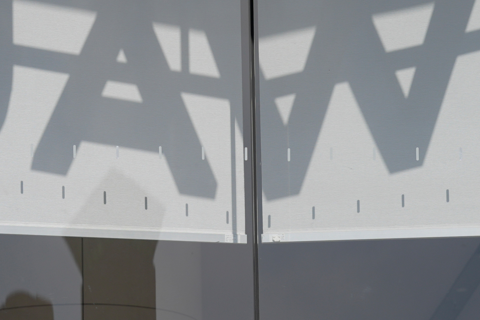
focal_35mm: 506
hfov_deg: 4.1
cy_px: 67
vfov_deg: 2.7
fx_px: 6747
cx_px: 225
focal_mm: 160
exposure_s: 1/1600
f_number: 5
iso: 160
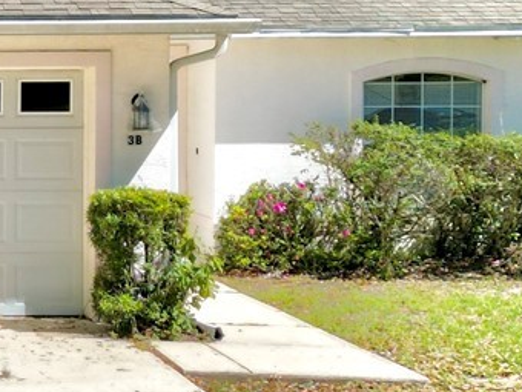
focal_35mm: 113
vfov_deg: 13.1
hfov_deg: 15.7
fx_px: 1704
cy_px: 145
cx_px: -319
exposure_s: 1/4000
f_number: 1.7
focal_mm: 6.72
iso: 200
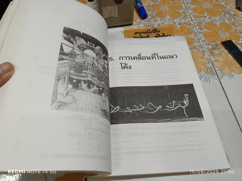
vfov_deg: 56.8
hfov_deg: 71.6
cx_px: 121
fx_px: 168
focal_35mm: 24
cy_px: 90
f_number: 1.7
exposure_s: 1/50
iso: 1104
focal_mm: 5.31
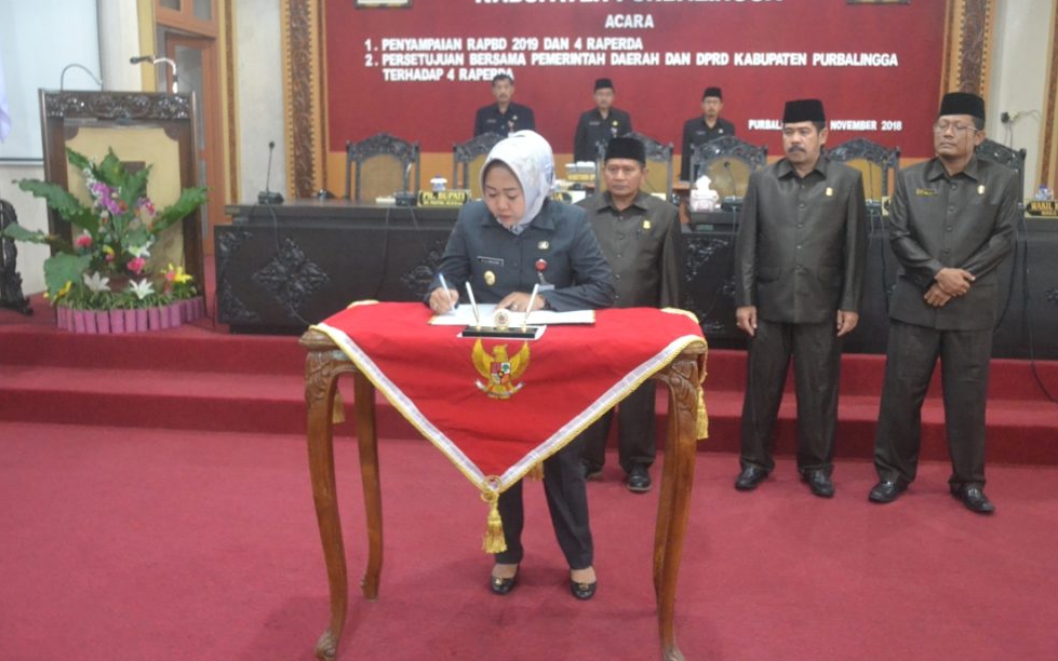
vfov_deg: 39.4
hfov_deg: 59.6
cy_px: 315
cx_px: 544
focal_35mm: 32
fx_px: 923
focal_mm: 20
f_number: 3.5
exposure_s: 1/15
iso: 3200
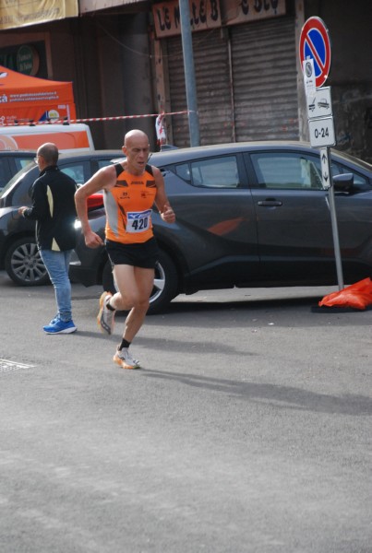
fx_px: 2197
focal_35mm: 142
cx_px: 186
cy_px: 276
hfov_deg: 9.7
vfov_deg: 14.4
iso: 1000
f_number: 5.6
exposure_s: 1/640
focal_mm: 95
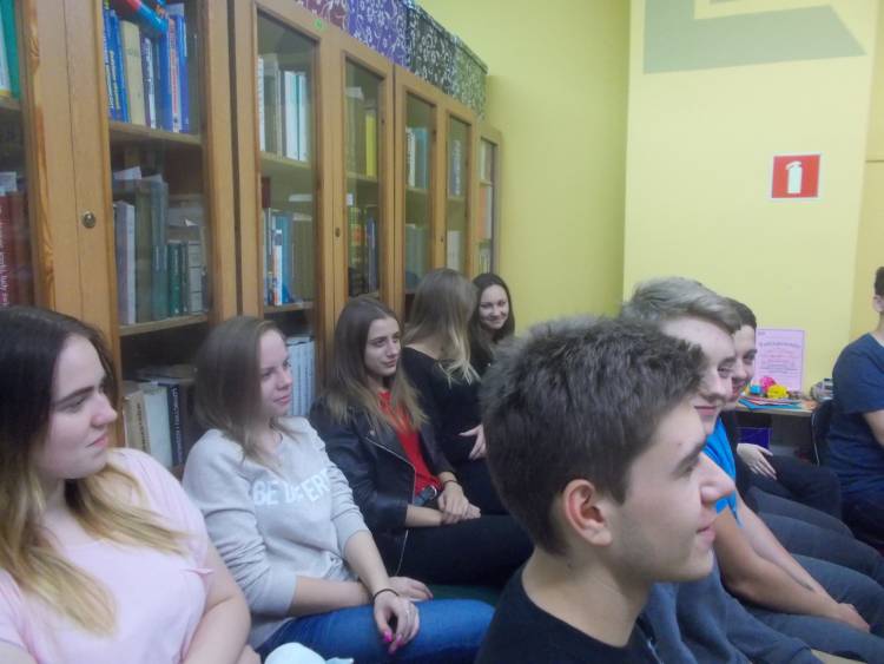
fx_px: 664
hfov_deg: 67.3
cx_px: 442
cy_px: 332
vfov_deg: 53.1
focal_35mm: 26
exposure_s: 1/60
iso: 800
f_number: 3.2
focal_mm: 4.6
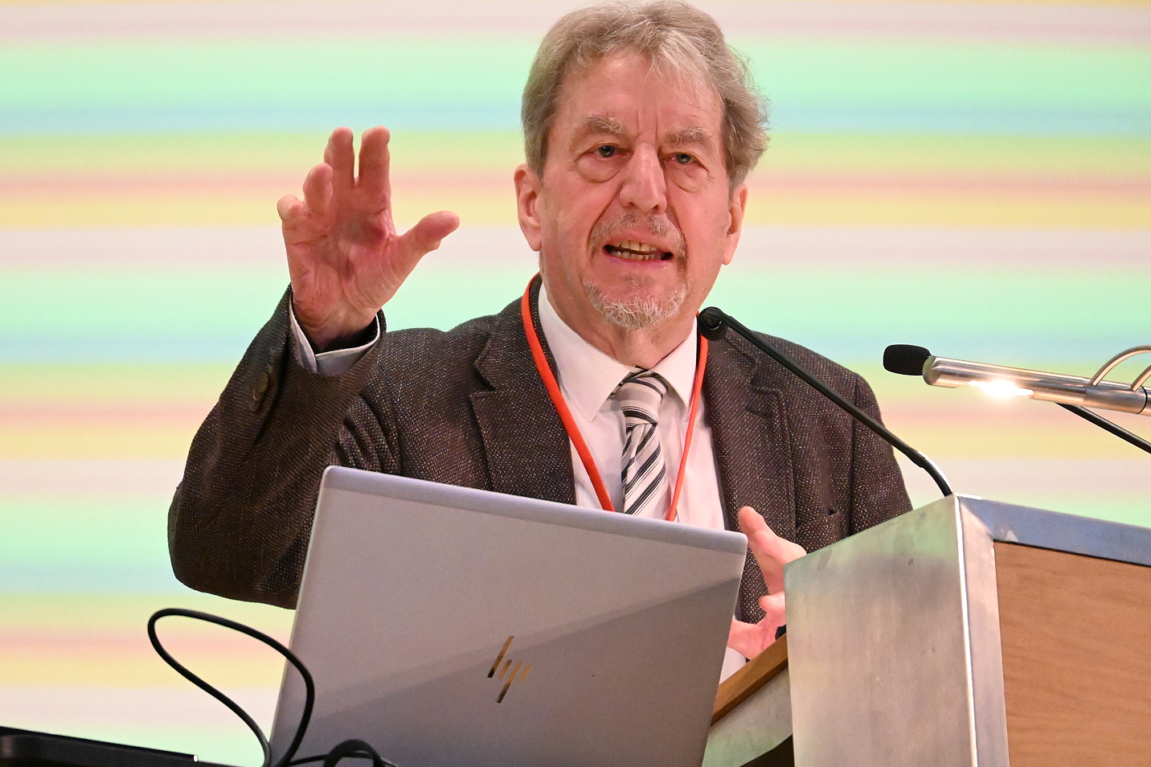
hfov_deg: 9.0
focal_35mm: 230
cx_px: 529
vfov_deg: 6.0
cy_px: 410
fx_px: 7351
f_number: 6.3
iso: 10000
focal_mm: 140
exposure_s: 1/250
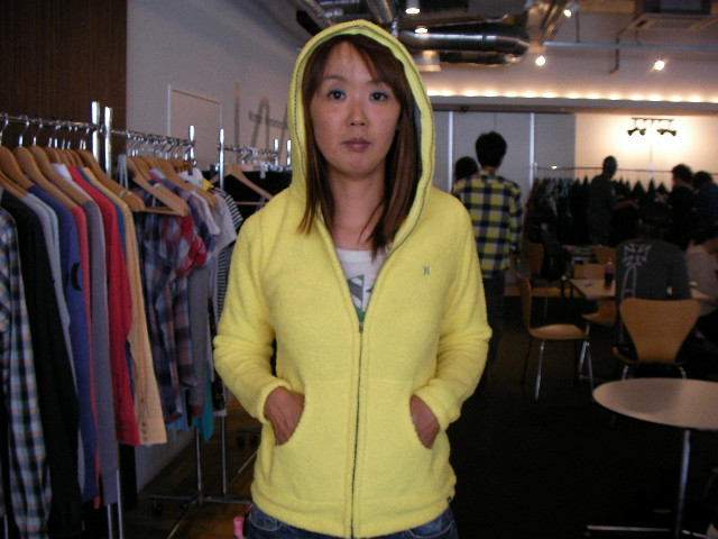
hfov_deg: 49.0
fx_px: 788
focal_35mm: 38
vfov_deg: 37.7
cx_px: 359
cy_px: 270
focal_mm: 6.3
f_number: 3.5
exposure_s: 1/30.1
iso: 147
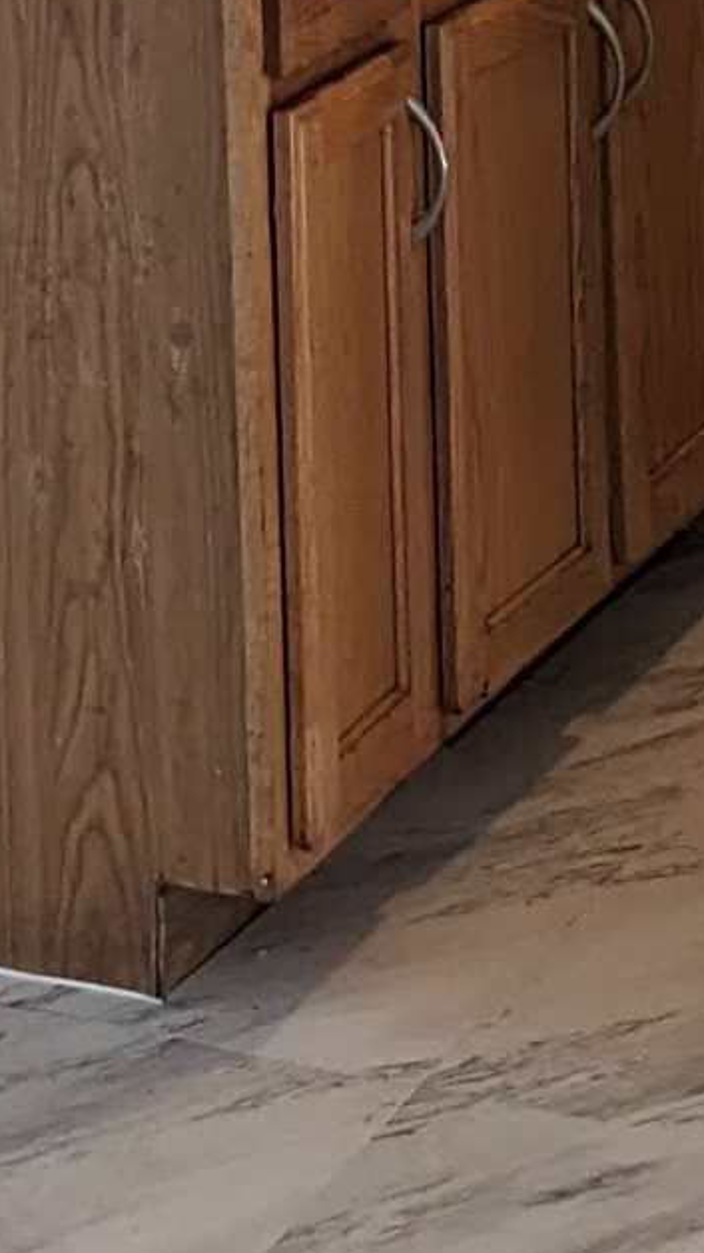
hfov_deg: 8.3
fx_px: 4781
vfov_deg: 13.9
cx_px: -211
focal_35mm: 144
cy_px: -666
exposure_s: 1/120
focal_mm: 4.38
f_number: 1.73
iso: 260
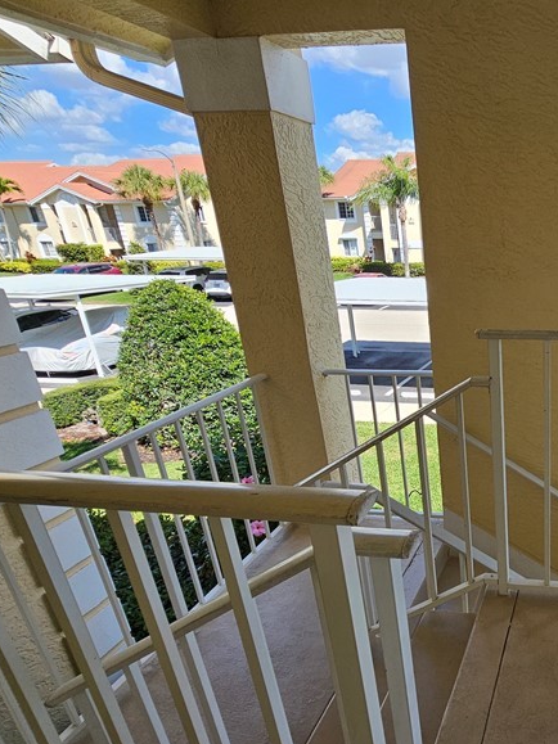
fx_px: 495
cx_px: 540
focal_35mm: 23
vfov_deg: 73.2
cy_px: 442
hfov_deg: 49.6
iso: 50
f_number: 2.2
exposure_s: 1/1050
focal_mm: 2.2
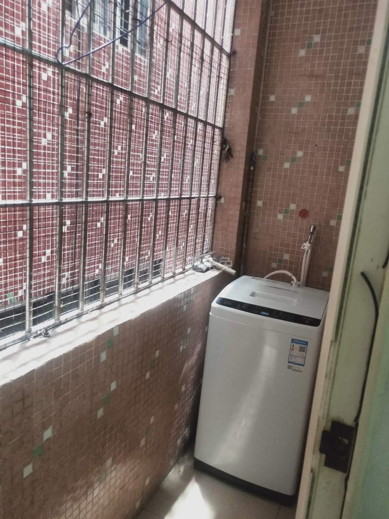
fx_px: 375
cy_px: 260
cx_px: 194
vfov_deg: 69.4
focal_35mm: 25
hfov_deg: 54.9
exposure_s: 1/50
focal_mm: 4.28
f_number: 1.7
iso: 209
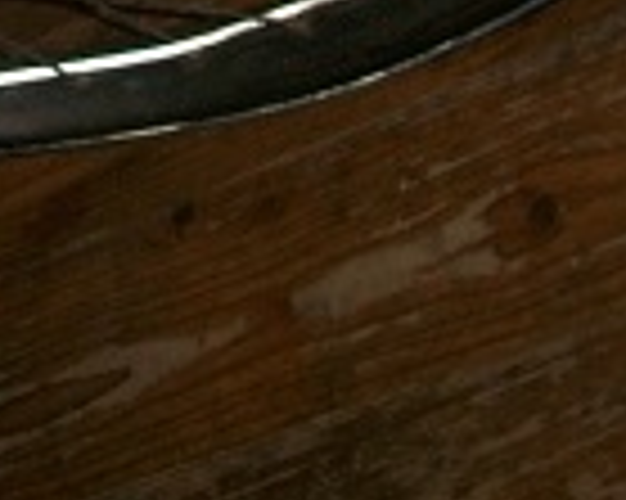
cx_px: -311
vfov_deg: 10.7
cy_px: -401
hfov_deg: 13.5
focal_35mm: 135
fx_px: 2499
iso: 80
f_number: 2.9
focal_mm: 5.7
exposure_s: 1/30
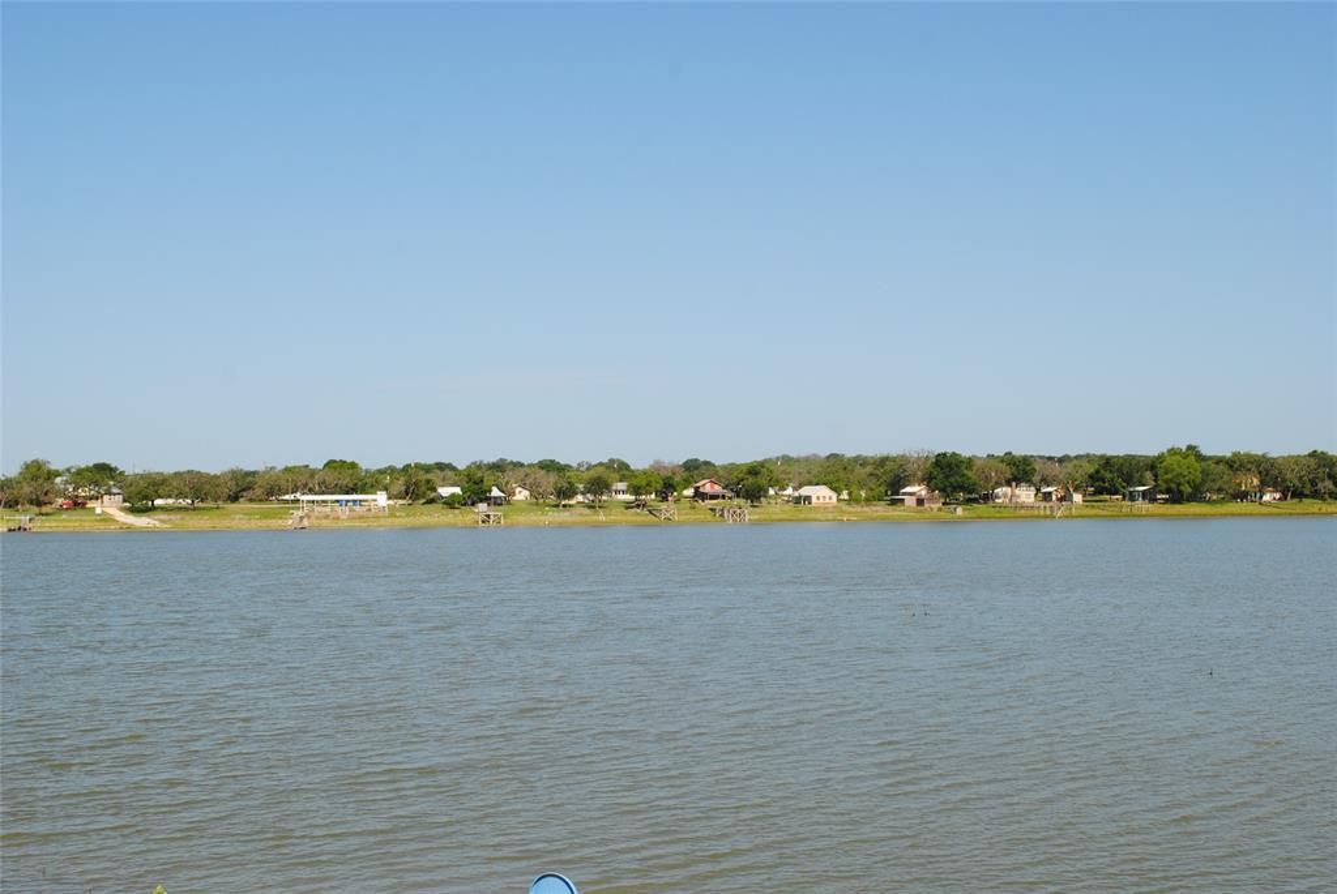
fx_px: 1784
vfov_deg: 28.1
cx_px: 668
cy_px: 447
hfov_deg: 41.1
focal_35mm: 48
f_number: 9
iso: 100
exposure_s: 1/320
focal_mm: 32
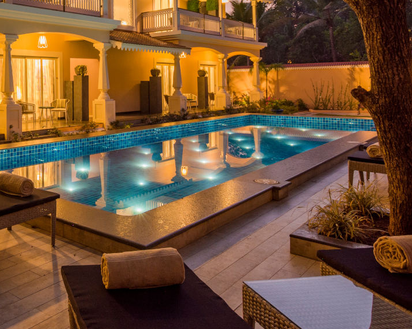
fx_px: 402
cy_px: 77
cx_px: 27
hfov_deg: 47.6
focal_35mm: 33
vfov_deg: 42.9
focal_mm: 12
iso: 250
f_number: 10
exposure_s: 3
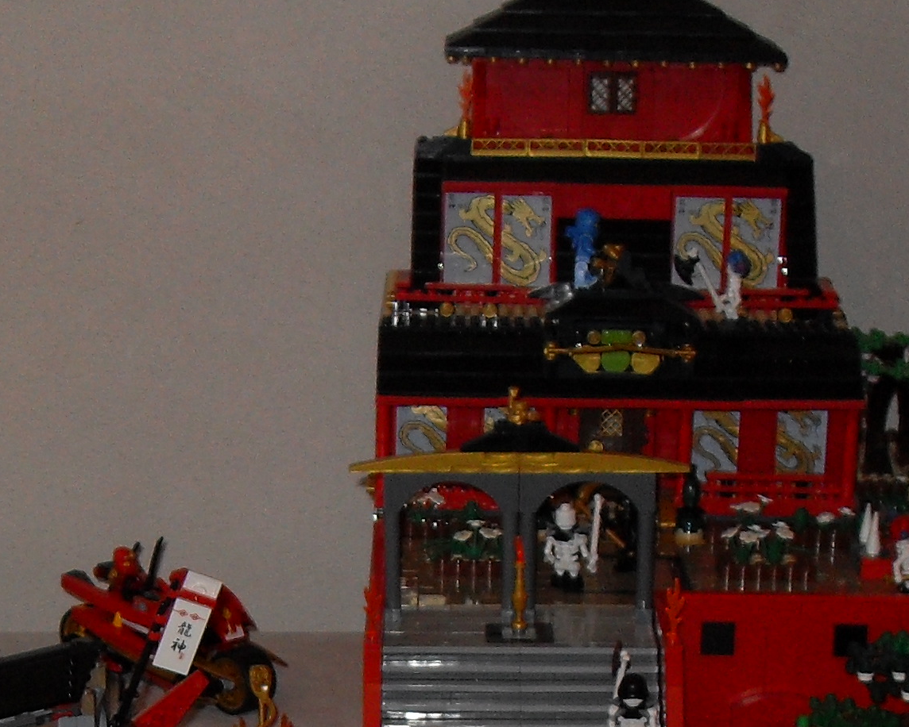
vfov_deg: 14.4
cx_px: 326
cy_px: 906
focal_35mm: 103
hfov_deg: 18.6
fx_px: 2772
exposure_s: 1/45
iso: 100
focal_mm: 6.3
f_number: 2.8
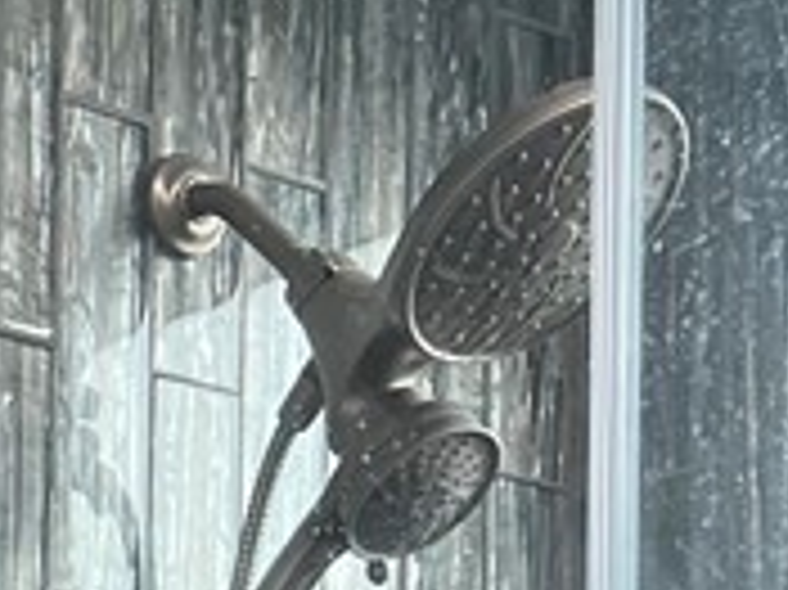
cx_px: -842
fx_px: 3458
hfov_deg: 11.6
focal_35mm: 152
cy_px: 1410
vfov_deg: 8.8
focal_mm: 5.7
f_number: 1.5
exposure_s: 1/120
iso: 50
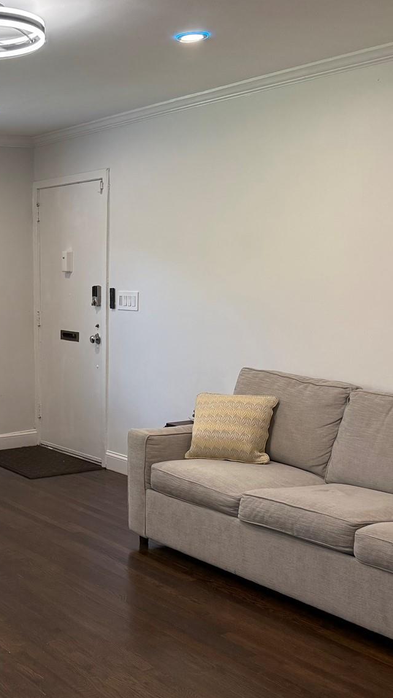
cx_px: -9
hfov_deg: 24.2
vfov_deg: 43.7
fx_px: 870
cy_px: 379
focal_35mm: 47
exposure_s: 1/111
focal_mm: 6.76
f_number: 1.78
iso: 200
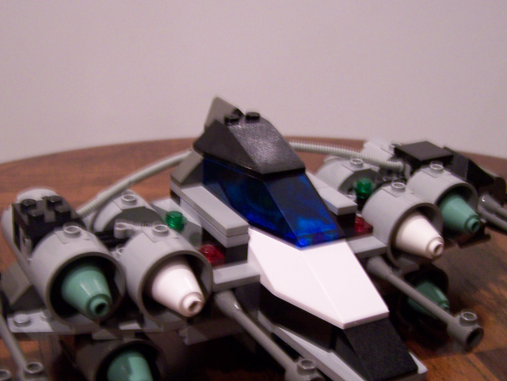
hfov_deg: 34.3
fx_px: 821
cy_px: 274
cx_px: 248
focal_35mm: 56
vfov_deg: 25.9
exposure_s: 1/8
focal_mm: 6.3
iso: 160
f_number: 2.8
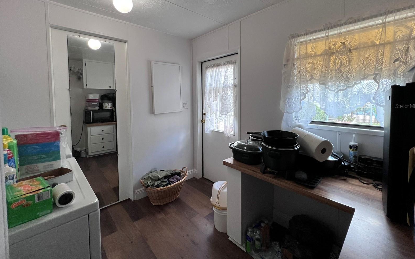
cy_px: 106
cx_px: 209
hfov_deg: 105.3
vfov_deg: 77.9
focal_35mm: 14
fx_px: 158
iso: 100
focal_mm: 1.57
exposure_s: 1/120
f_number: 1.8
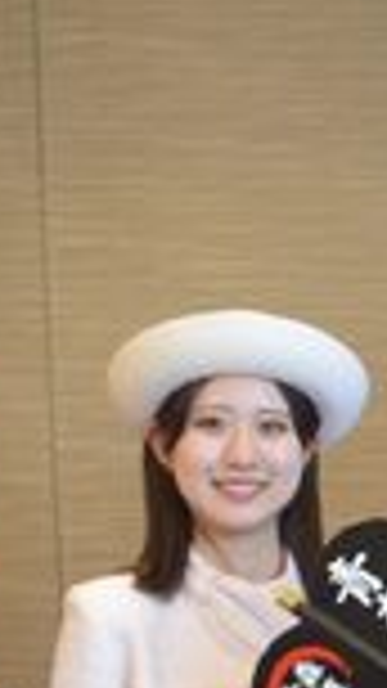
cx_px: 880
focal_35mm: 114
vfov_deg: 18.1
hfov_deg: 9.6
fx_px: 2081
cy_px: 773
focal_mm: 18
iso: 2500
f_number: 7.1
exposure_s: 1/200
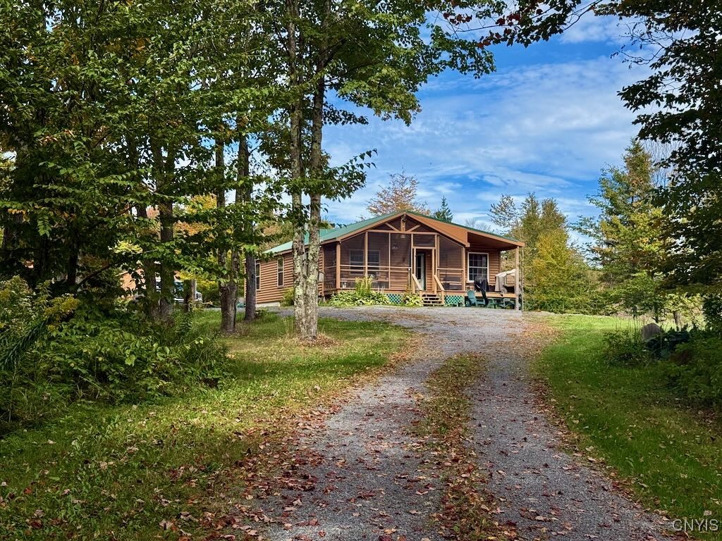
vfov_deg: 30.3
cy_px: 270
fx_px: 1001
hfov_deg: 39.7
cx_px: 361
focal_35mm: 48
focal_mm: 6.76
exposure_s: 1/2762
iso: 80
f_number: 1.78
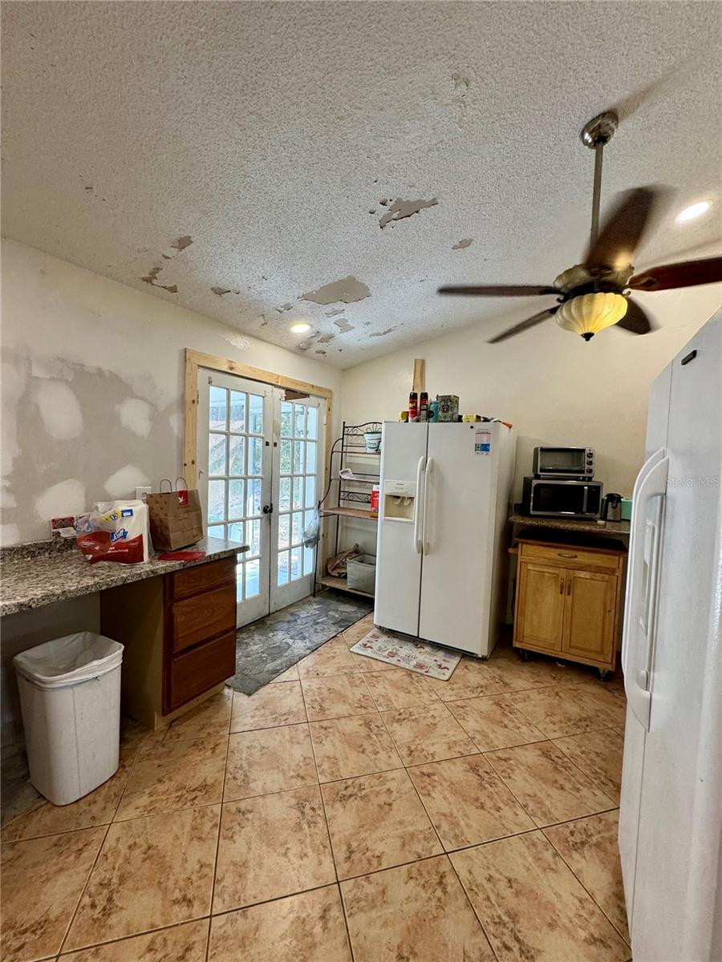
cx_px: 361
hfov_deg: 85.7
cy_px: 481
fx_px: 389
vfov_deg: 102.1
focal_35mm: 14
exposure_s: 1/120
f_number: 2.2
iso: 160
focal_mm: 2.22
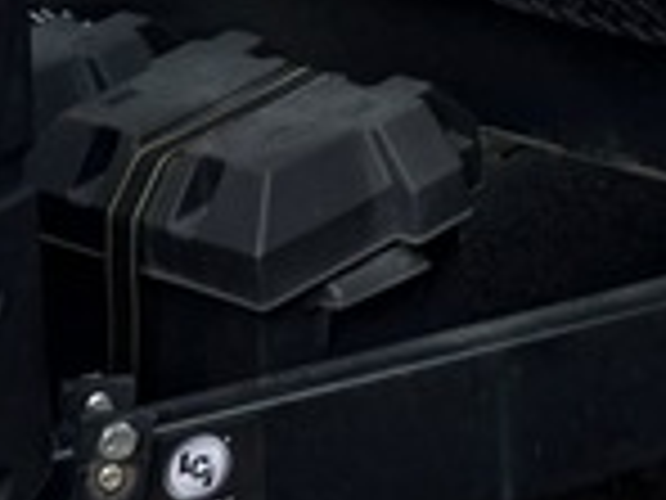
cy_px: -941
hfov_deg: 11.1
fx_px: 3117
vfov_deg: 8.0
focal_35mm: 162
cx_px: 1305
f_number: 1.78
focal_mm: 6.76
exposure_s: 1/4310
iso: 80
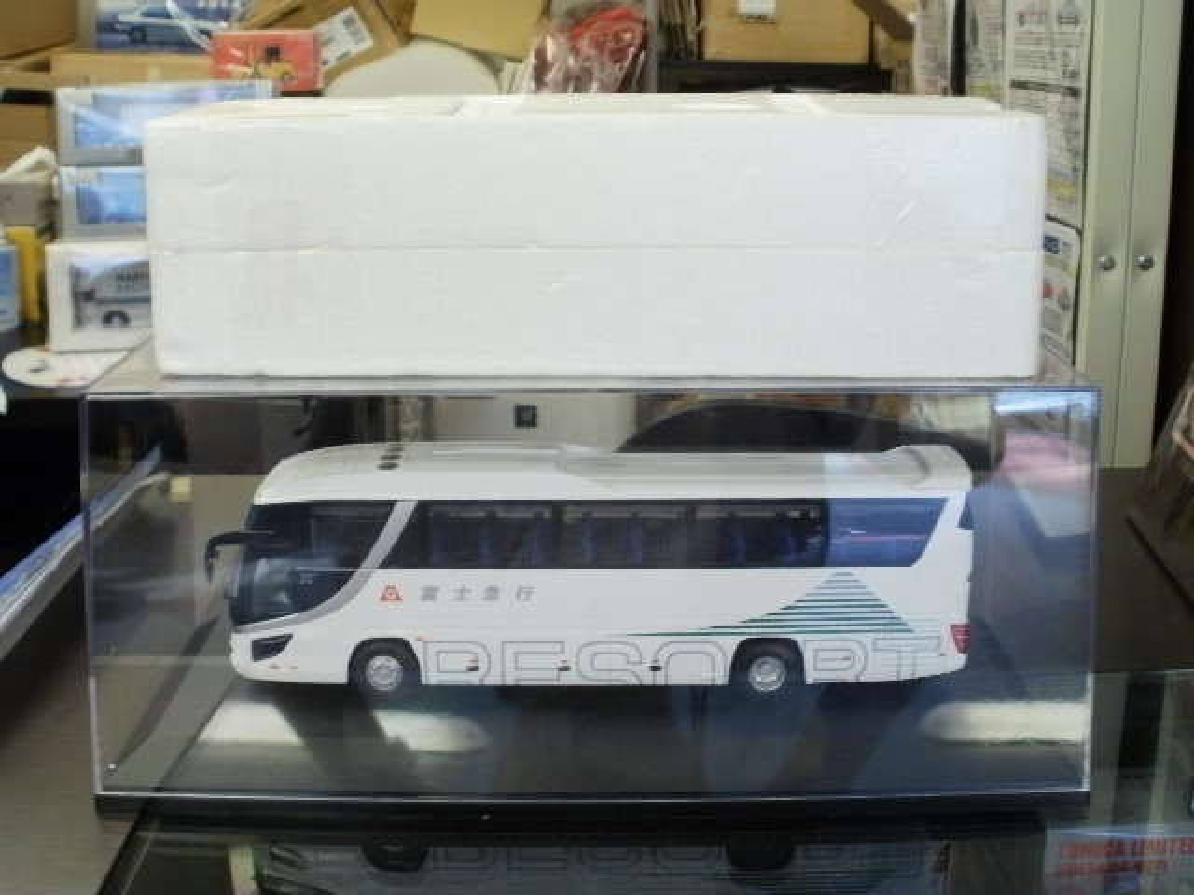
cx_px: 597
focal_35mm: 44
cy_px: 448
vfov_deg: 32.9
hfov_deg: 42.9
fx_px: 1518
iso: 125
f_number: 4
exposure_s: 1/15
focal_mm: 7.7
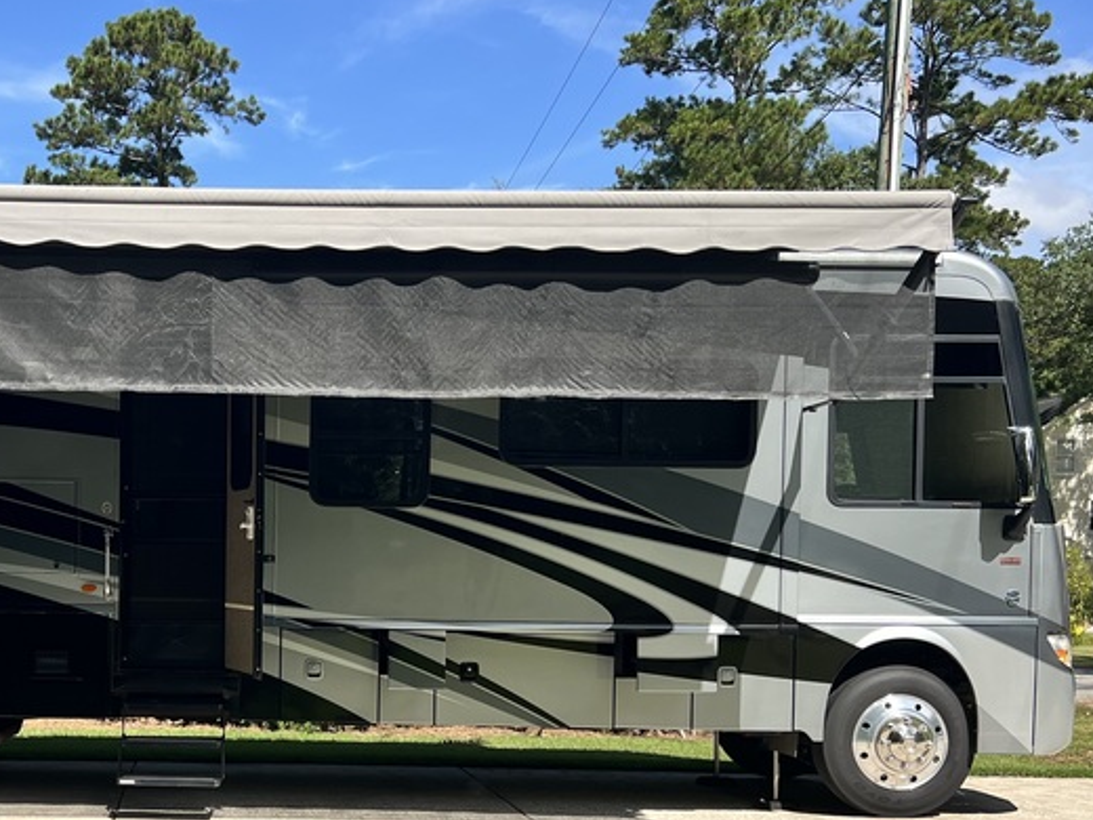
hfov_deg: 36.8
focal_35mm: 50
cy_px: 597
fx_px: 1579
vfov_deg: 28.7
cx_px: 216
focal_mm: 5.7
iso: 50
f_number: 1.5
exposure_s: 1/2915
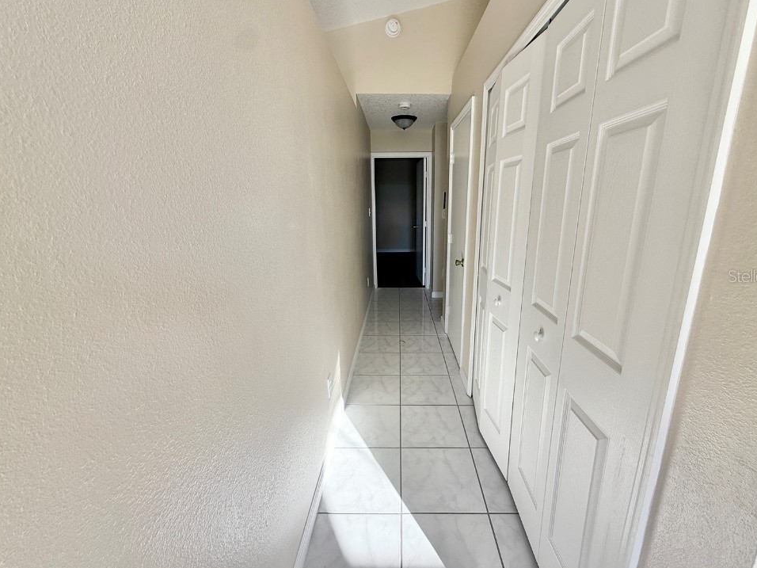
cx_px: 398
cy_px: 276
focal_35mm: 15
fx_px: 328
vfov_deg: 81.7
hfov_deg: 98.1
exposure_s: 1/146
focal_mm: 2.22
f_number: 2.2
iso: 50
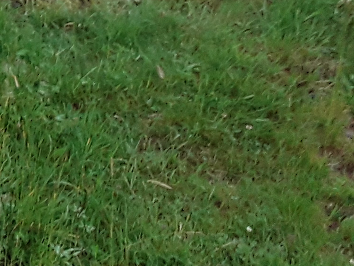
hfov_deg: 12.9
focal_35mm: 135
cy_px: -217
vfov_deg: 10.3
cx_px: -328
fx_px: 1380
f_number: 1.9
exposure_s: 1/100
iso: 50
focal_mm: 2.91
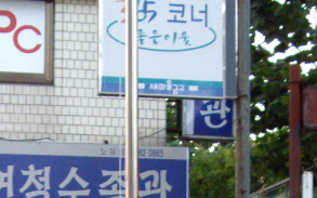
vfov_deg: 8.7
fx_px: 1218
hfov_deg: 14.8
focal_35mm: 141
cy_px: 408
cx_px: 92
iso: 400
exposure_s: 1/80
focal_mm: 7.9
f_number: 2.8
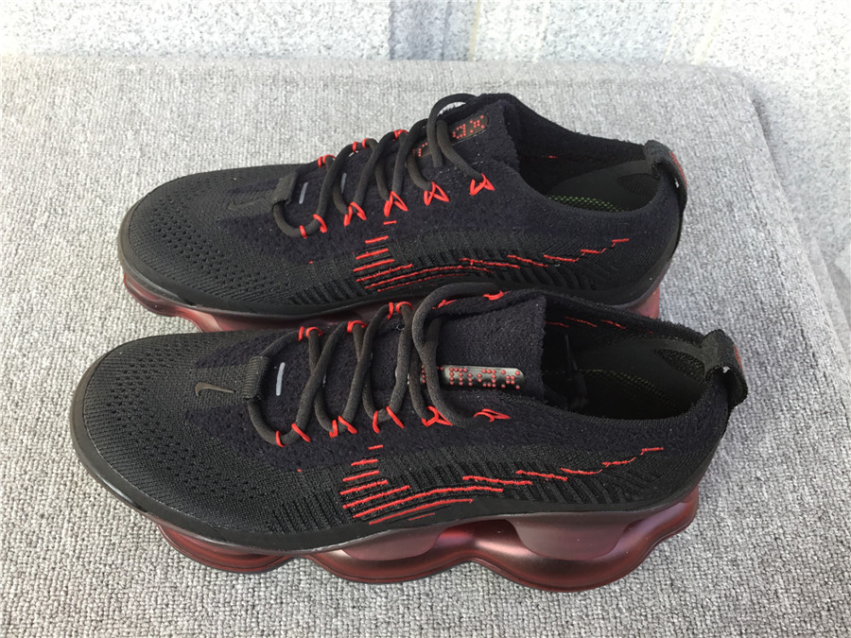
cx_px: 426
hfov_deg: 58.4
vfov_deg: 45.4
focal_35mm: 31
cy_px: 319
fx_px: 762
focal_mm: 3.3
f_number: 2.4
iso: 32
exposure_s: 1/100
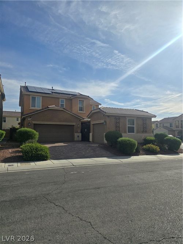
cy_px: 122
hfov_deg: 58.9
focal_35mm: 23
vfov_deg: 73.9
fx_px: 162
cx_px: 92
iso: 12
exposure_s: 1/2365
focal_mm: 6.3
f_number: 1.7
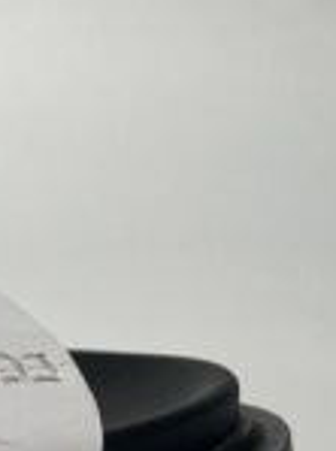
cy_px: 48
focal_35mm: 140
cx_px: -439
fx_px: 1820
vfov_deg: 14.0
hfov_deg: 9.5
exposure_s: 1/631
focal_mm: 5.1
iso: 50
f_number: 1.6
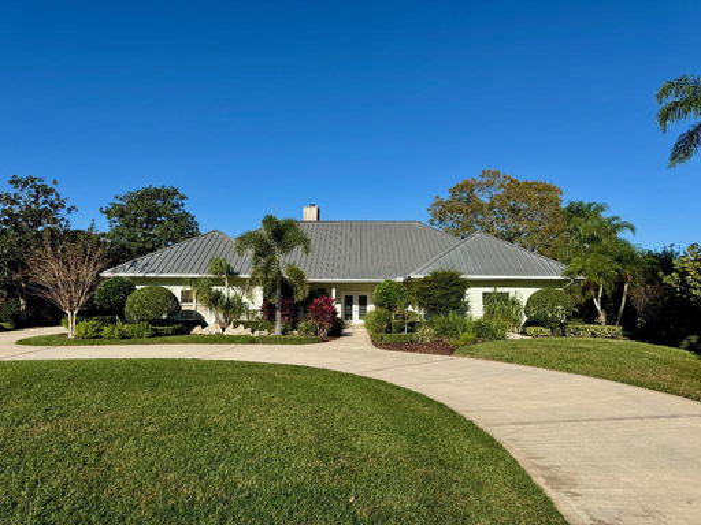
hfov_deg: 71.6
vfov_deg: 56.8
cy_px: 262
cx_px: 350
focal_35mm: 24
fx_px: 486
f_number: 1.78
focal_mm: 6.76
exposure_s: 1/6410
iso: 80
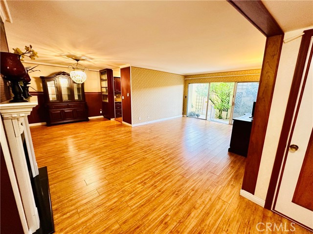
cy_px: 117
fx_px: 127
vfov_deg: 85.7
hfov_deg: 102.1
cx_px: 156
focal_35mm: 14
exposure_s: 1/60
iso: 250
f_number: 2.2
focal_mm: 2.22
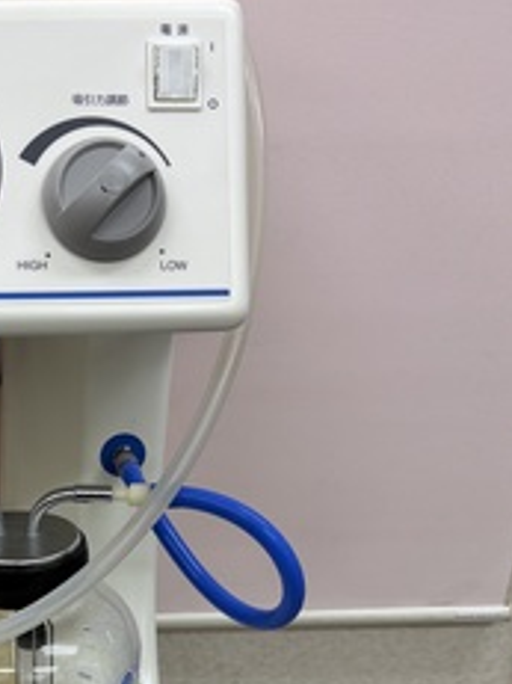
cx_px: -44
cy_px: 640
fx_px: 1184
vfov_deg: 30.5
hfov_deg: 23.0
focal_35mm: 60
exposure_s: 1/120
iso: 32
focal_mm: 5.96
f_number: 1.6
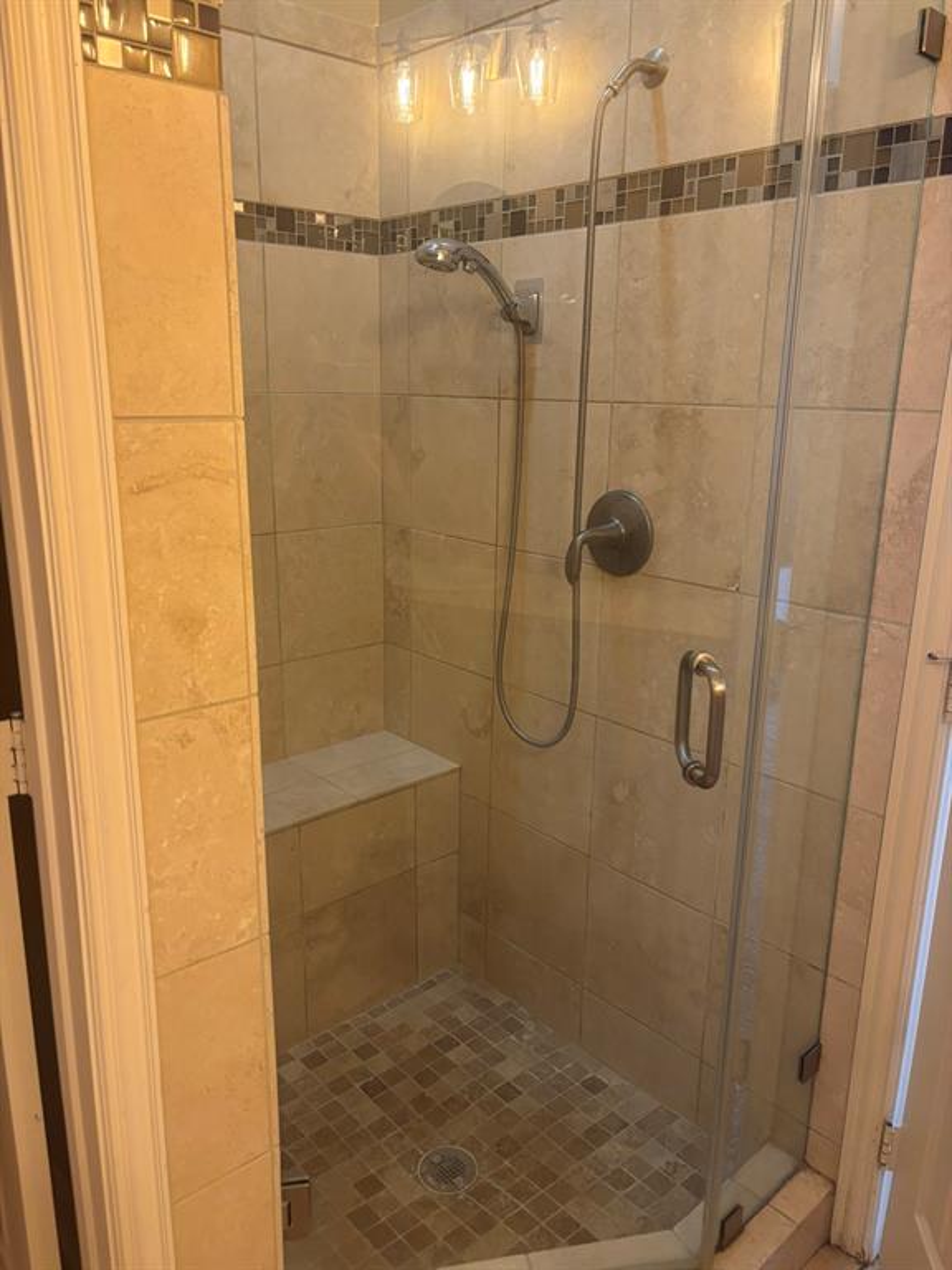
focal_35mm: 26
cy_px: 635
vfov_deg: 67.3
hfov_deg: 53.1
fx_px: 953
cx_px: 476
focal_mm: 5.96
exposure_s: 1/60
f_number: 1.6
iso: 250
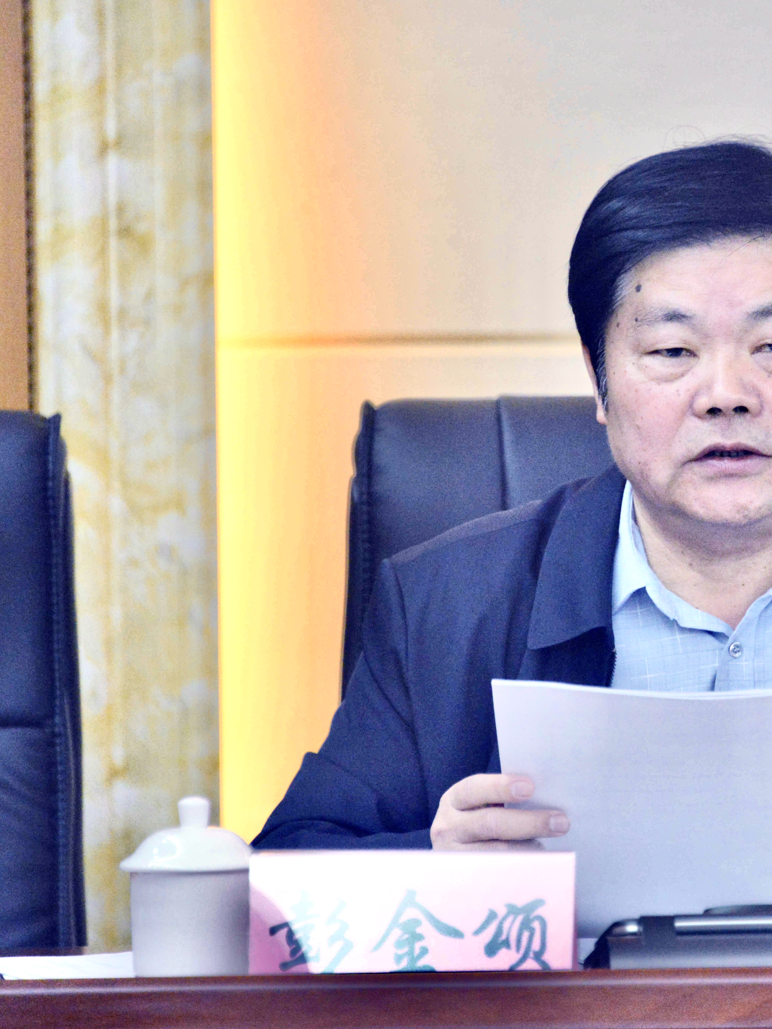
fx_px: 12877
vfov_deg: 4.6
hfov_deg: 3.4
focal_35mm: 433
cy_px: 515
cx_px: 693
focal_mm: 300
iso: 6400
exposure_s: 1/250
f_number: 5.6
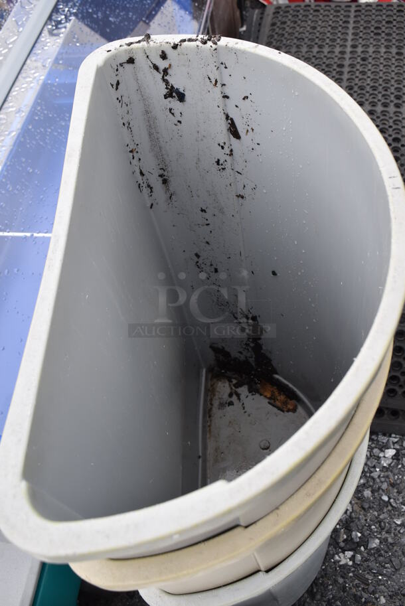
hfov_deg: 40.0
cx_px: 202
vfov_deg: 57.2
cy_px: 303
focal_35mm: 33
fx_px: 556
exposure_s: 1/250
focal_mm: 22
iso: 200
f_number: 6.3
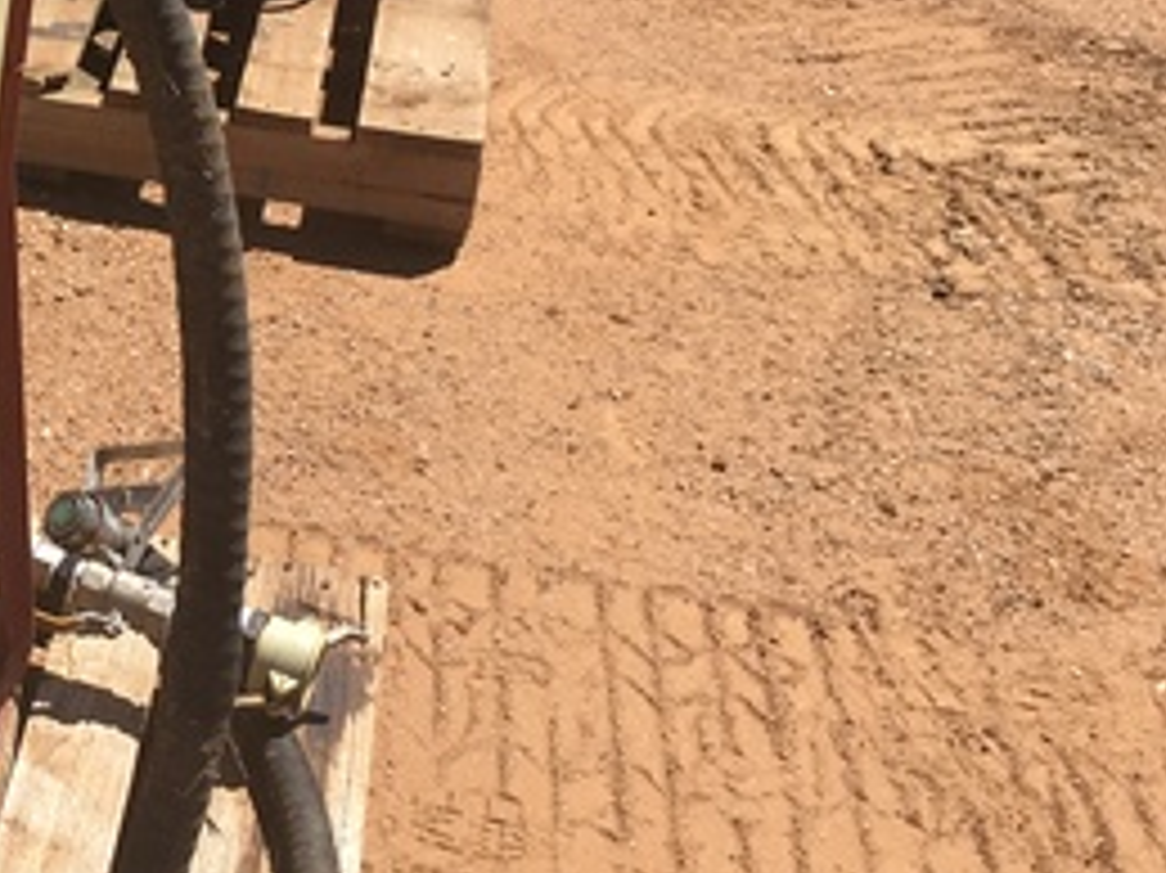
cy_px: 137
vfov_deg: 19.6
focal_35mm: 74
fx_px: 2491
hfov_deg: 23.8
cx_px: -266
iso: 25
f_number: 2.2
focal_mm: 4.15
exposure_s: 1/1508
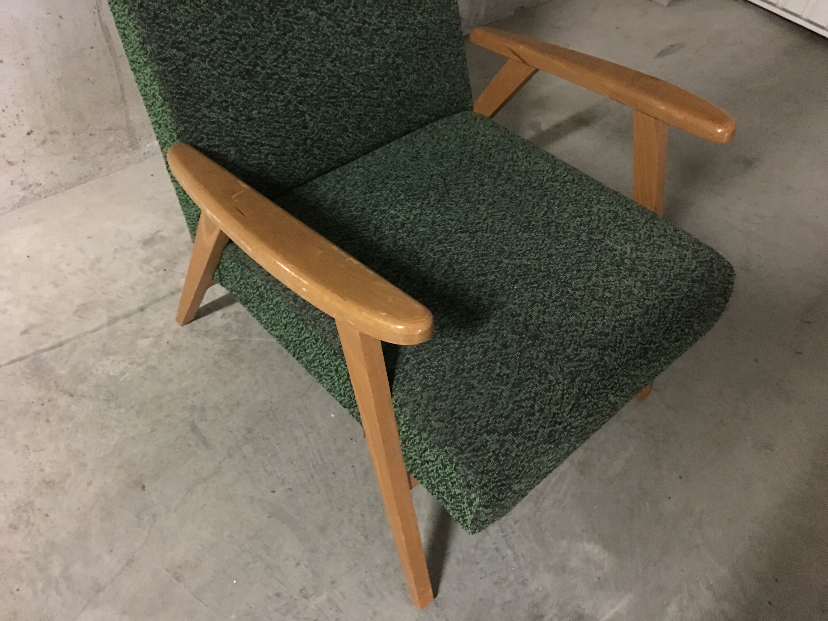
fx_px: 694
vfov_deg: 48.2
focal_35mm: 29
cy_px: 310
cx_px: 414
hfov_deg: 61.7
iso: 160
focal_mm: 4.15
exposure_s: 1/4
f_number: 2.2
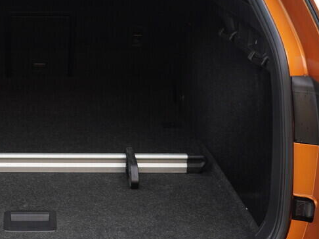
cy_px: 78
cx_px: 32
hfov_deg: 25.8
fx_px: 672
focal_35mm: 73
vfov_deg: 20.1
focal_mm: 24
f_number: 2.8
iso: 125
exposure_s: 1/40
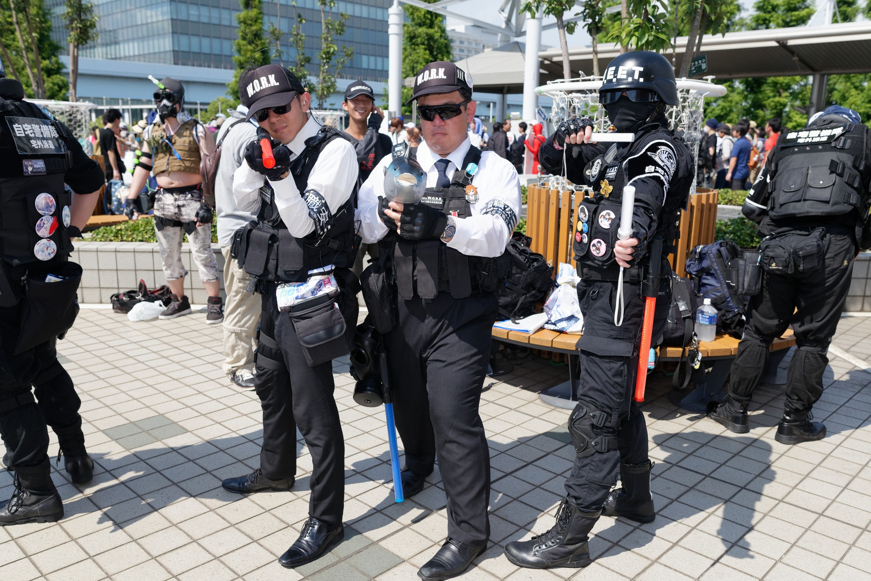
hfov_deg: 61.9
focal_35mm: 30
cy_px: 290
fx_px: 726
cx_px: 436
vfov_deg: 43.6
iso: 720
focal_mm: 30
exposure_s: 1/200
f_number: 5.6
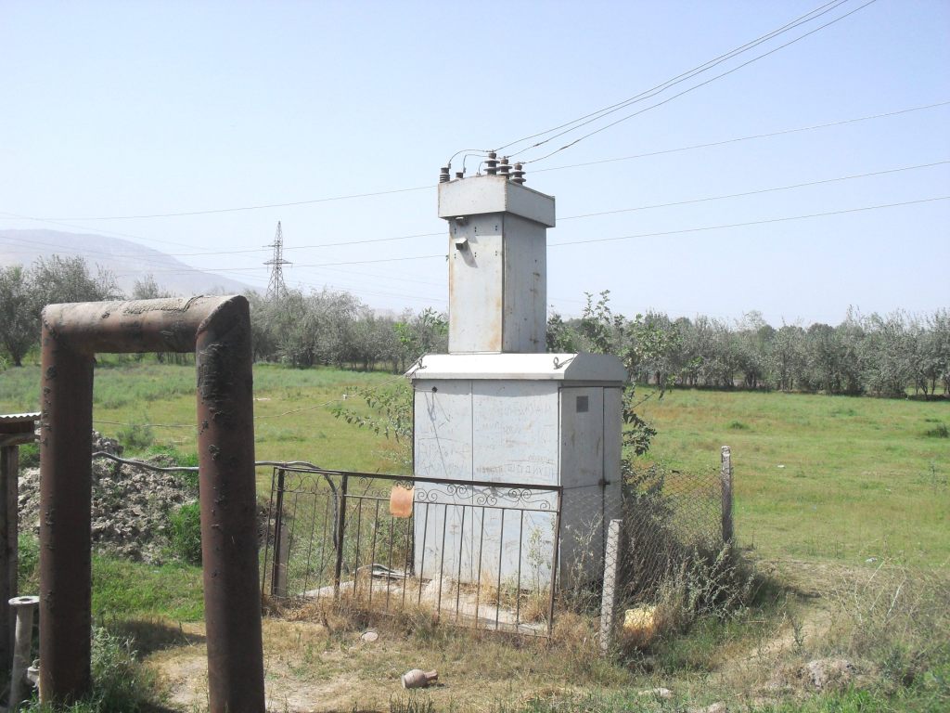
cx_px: 475
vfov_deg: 40.7
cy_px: 356
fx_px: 961
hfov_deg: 52.6
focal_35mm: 35
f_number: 8.4
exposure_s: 1/350
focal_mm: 6.3
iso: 100
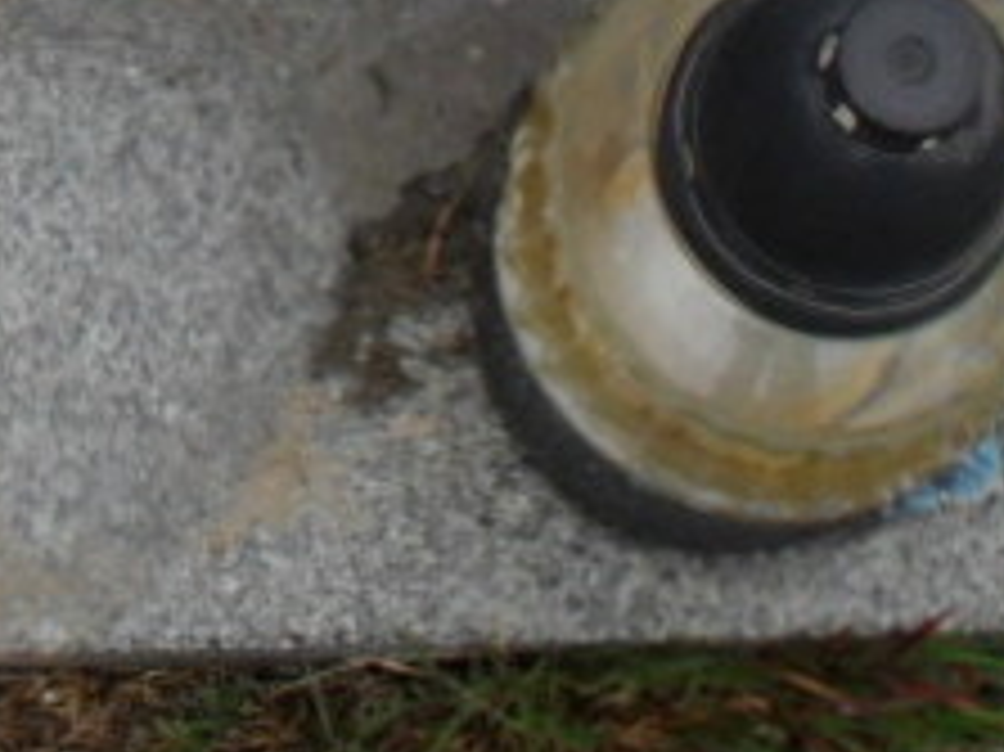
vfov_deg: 8.6
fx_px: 4667
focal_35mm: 161
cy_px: -883
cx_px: -14
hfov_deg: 12.1
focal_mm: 6.3
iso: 100
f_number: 8.4
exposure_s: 1/125
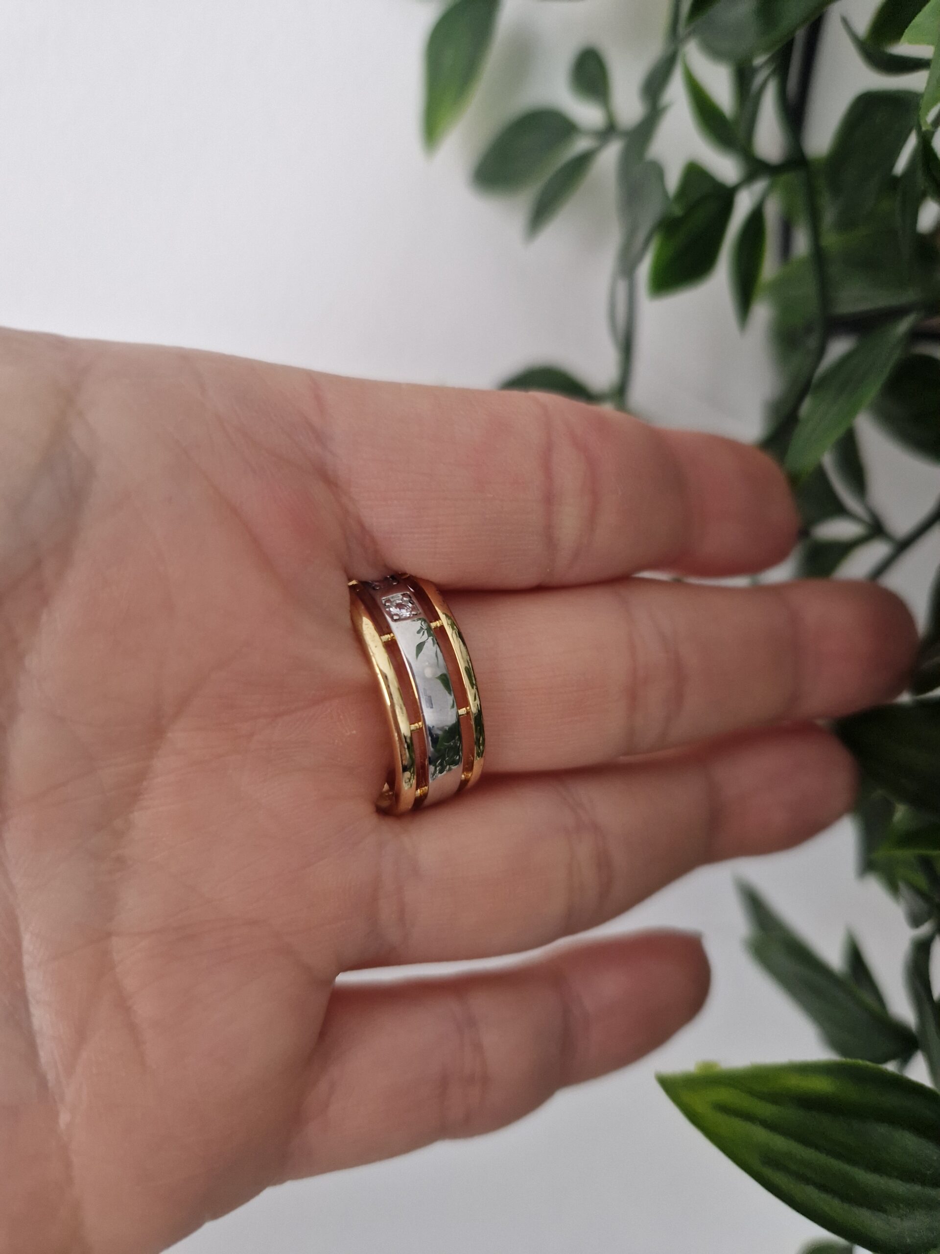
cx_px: 470
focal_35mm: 23
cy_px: 627
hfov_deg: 58.9
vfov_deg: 73.9
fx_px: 833
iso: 50
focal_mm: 5.4
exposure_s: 1/100
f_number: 1.8
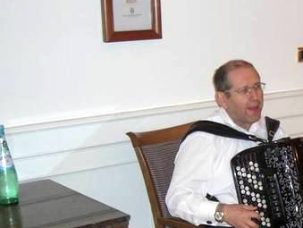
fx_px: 754
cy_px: 210
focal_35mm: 86
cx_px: 286
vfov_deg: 16.9
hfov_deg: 22.1
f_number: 2.8
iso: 200
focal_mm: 7.9
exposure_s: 1/60
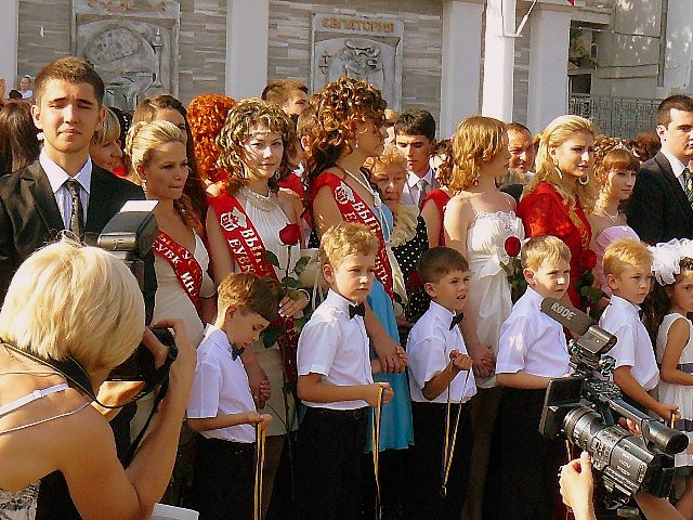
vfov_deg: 39.7
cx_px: 346
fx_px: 721
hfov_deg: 51.4
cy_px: 260
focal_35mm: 36
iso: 200
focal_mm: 6
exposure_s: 1/320
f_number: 5.6
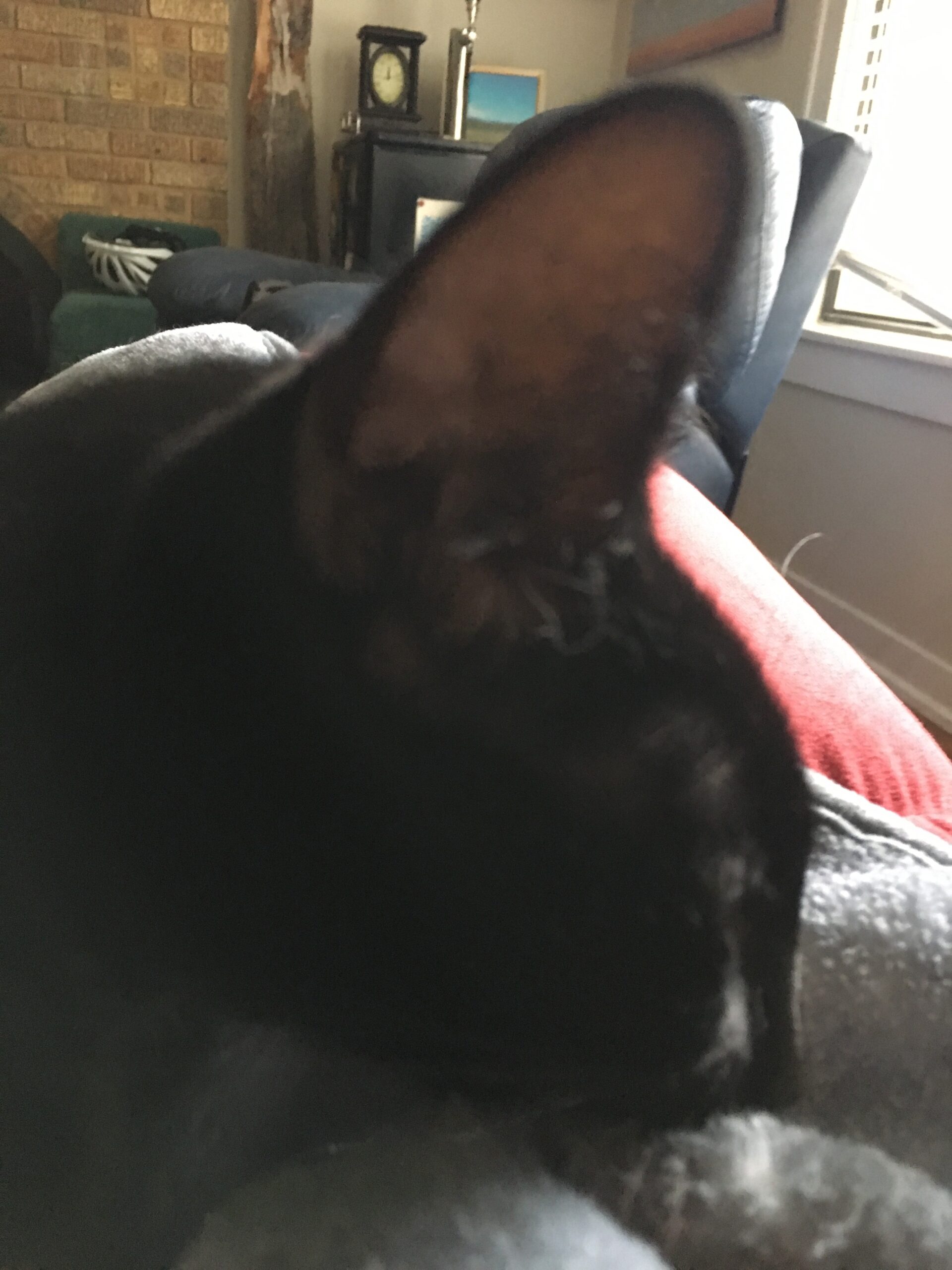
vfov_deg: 61.7
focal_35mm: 29
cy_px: 635
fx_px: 1063
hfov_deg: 48.2
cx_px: 476
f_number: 2.2
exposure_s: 1/15
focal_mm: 4.15
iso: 250
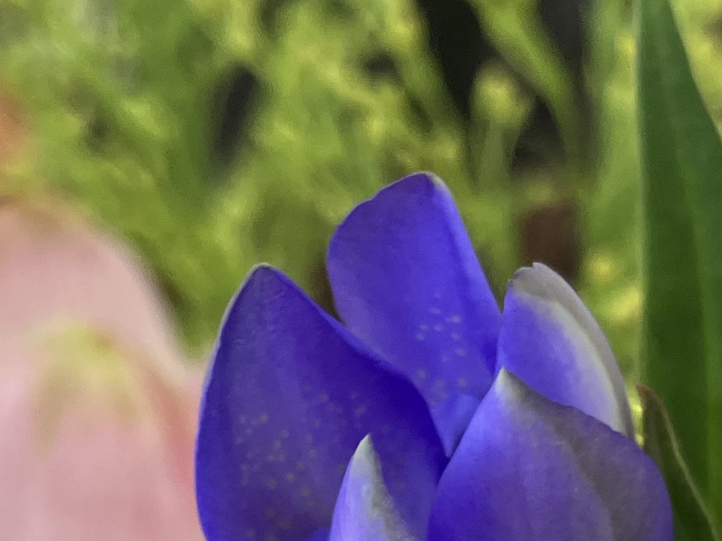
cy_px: 817
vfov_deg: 13.4
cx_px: 423
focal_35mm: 104
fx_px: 2169
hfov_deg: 18.9
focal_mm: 3.99
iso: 80
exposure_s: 1/64
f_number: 1.8
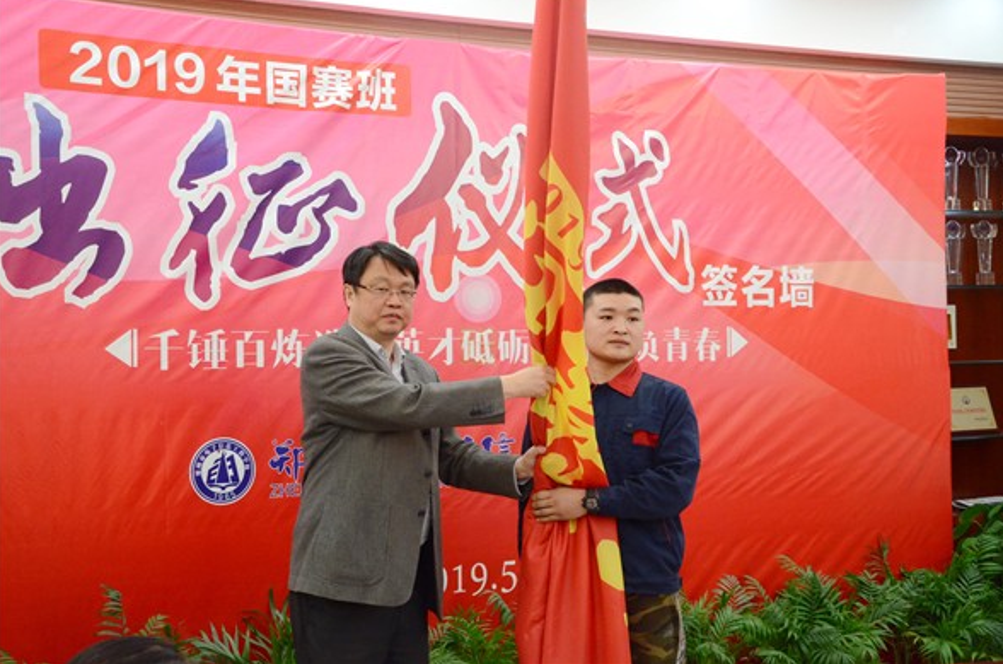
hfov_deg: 38.3
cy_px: 327
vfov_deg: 25.9
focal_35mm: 52
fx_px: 1445
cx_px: 508
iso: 2000
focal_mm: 34
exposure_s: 1/50
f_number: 6.3
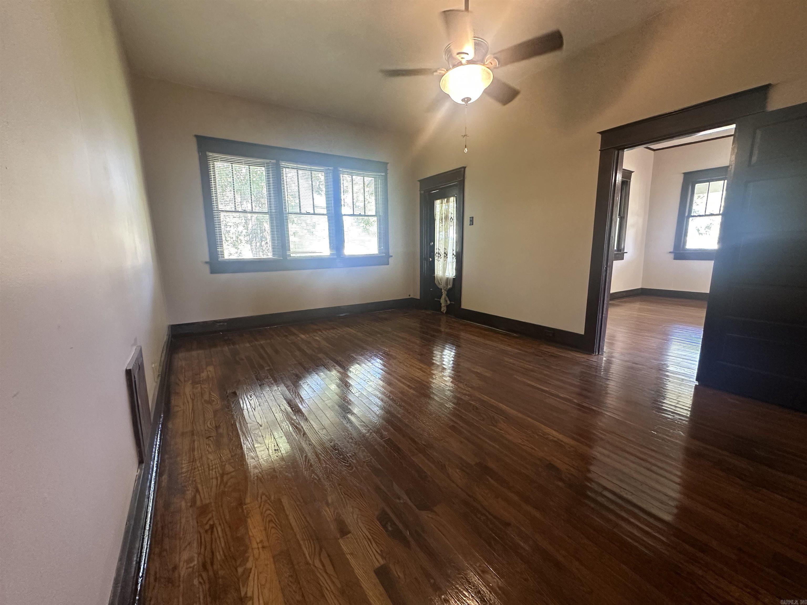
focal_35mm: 14
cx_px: 404
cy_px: 302
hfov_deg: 102.1
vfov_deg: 85.7
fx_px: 326
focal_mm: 2.22
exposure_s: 1/60
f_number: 2.2
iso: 400
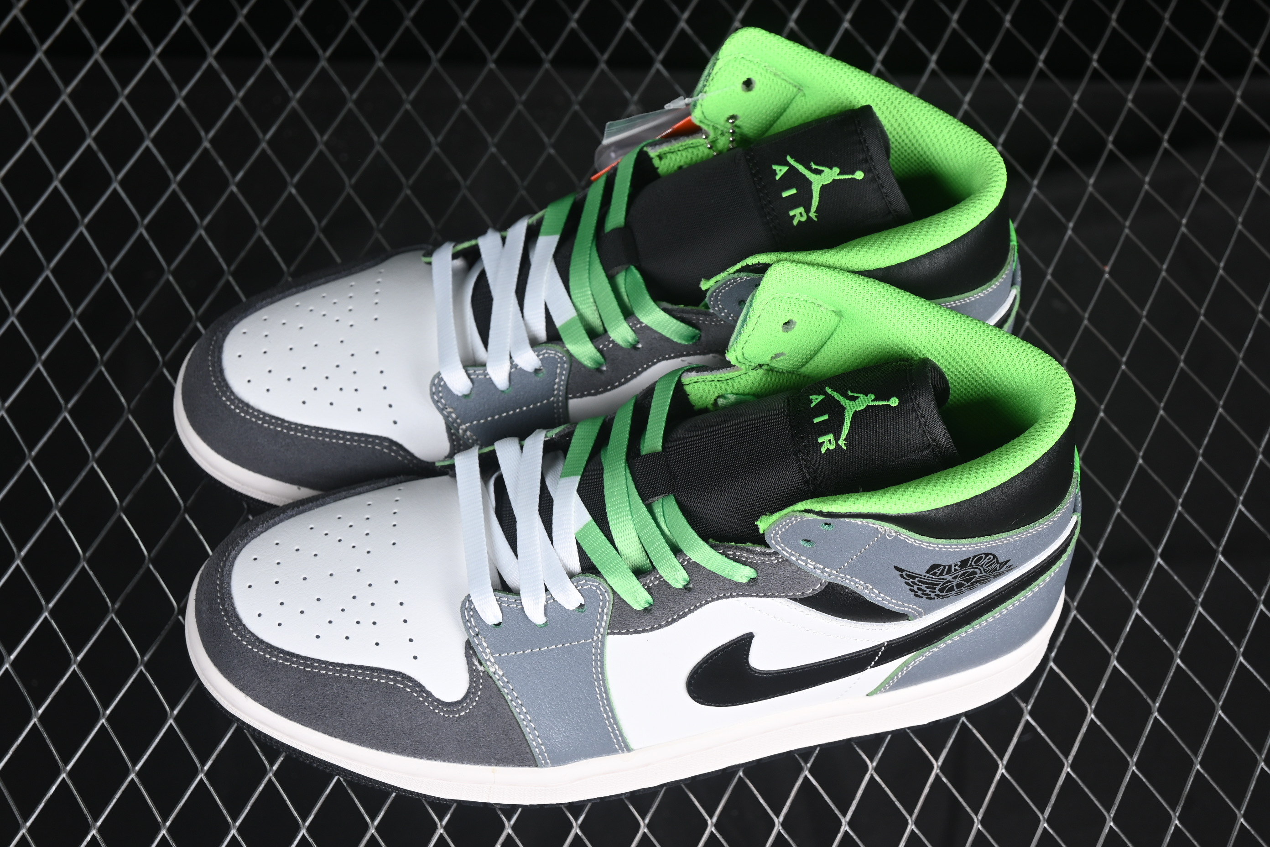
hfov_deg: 27.0
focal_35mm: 75
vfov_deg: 18.2
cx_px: 635
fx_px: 2646
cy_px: 424
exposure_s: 1/60
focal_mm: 50
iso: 160
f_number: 7.1
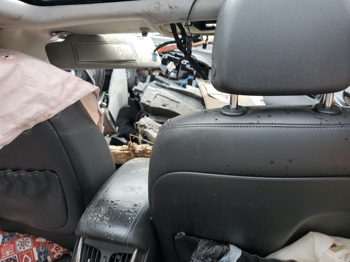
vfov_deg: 53.1
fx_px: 263
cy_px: 131
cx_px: 175
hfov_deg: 67.3
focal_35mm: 26
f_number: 1.5
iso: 50
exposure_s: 1/455
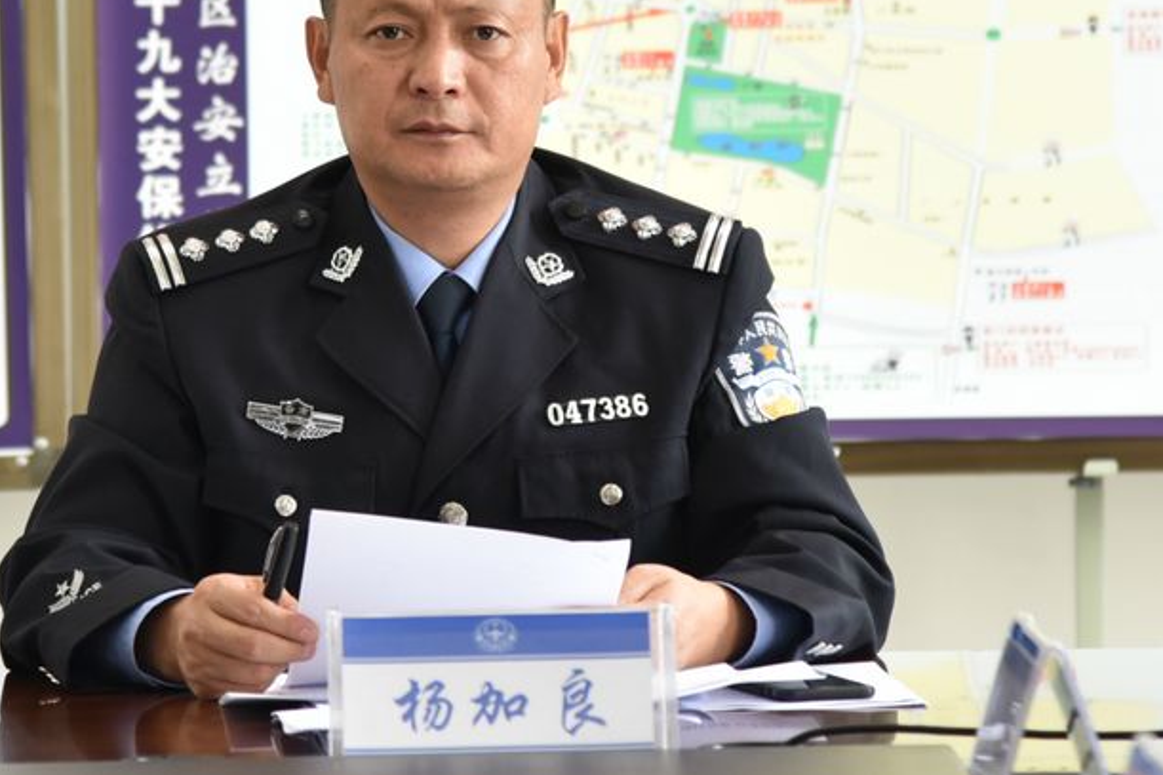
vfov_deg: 8.7
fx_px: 5070
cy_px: 273
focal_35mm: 157
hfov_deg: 13.1
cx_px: 468
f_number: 4
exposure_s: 1/125
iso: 1100
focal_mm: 120
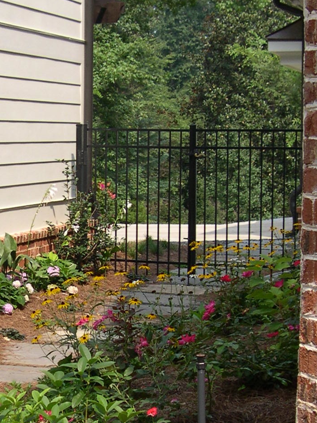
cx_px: 30
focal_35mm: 92
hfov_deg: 15.9
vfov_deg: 21.3
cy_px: 256
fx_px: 1123
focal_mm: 8
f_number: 2.8
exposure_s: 1/618
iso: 100
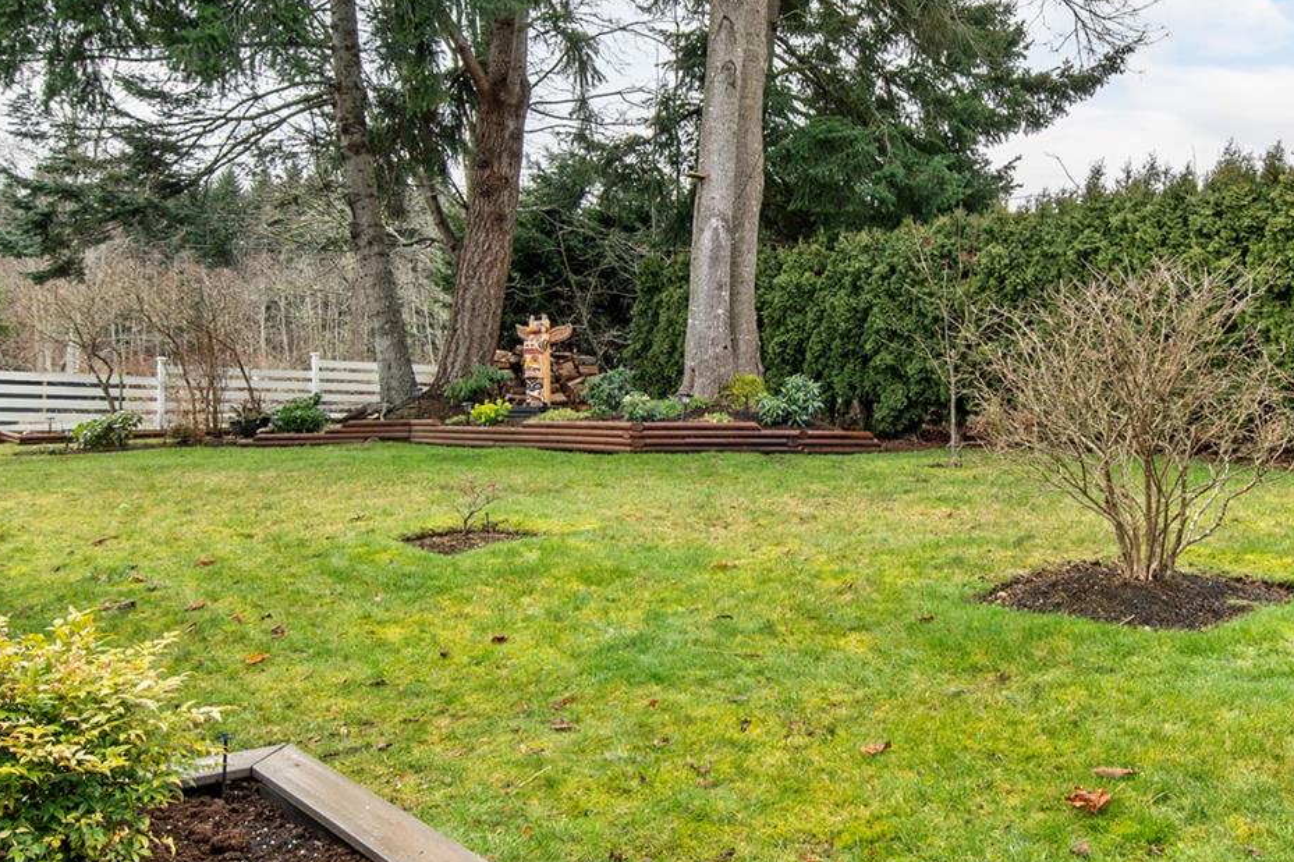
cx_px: 784
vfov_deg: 42.2
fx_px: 1114
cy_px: 372
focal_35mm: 31
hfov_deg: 59.7
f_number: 8
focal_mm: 12
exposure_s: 1/125
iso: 320
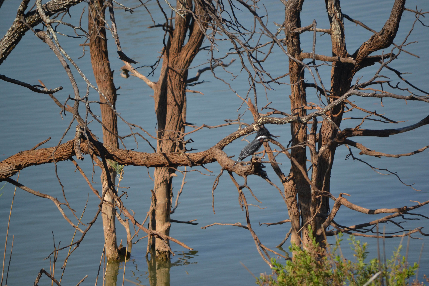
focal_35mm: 300
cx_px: 214
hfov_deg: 6.9
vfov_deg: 4.6
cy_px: 143
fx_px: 3575
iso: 280
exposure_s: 1/500
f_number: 5.6
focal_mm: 200
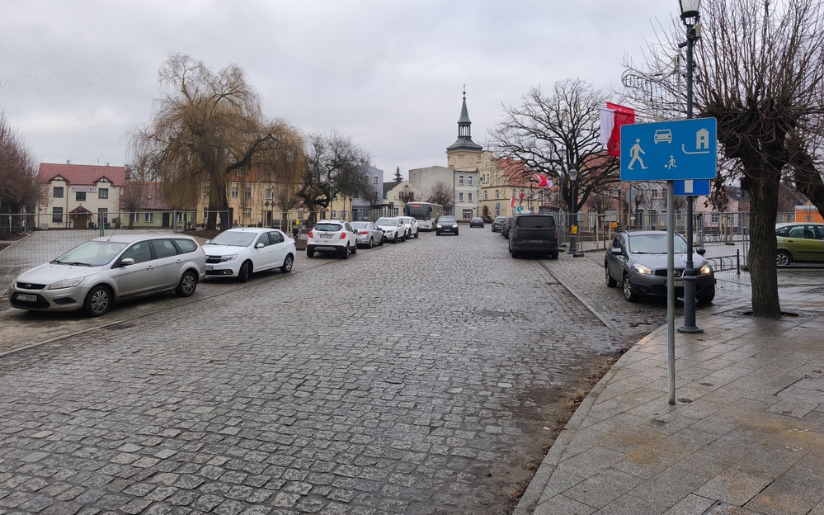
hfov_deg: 72.6
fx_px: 561
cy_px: 203
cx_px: 405
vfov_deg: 48.9
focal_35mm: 25
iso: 50
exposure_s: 1/329
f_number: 1.6
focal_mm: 6.57
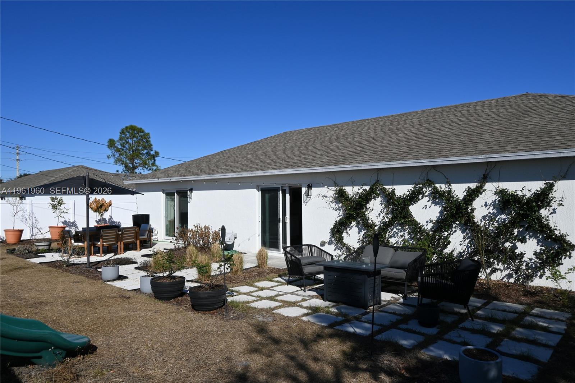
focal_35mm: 24
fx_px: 383
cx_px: 288
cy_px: 192
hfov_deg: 73.8
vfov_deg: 53.1
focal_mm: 16
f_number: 8
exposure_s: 1/500
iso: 100
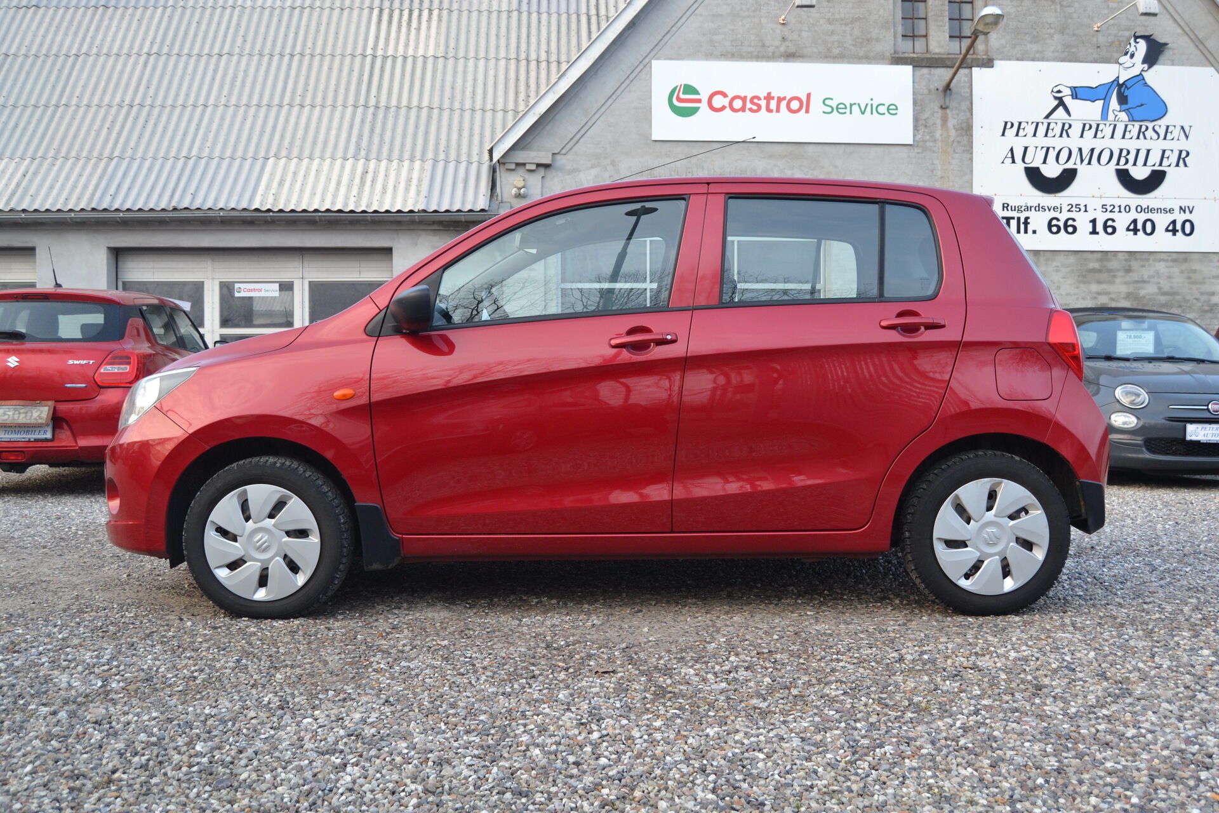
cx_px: 610
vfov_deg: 40.0
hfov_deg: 57.2
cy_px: 406
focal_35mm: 33
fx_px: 1117
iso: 360
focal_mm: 22
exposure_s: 1/125
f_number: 5.6
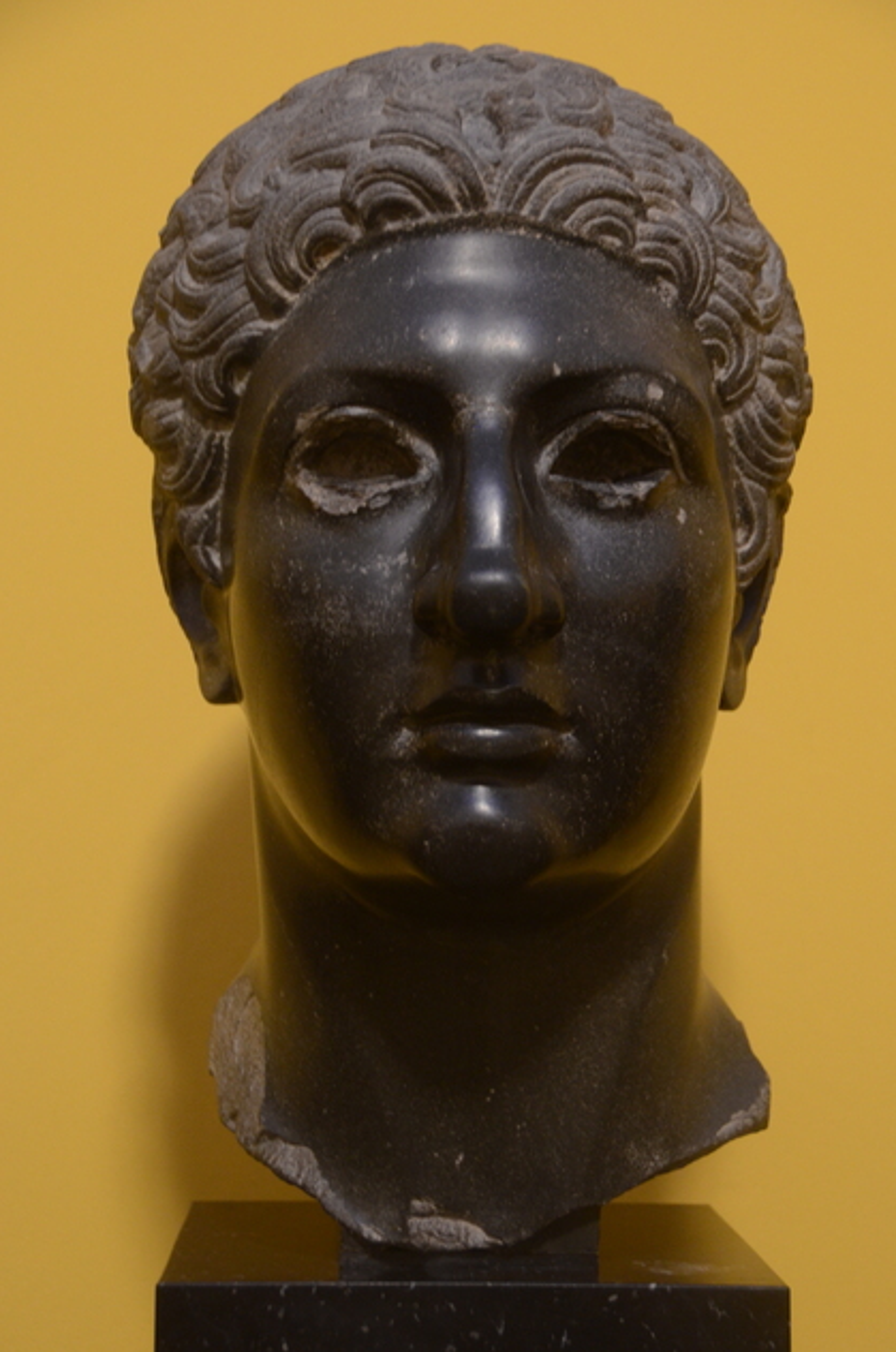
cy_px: 682
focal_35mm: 82
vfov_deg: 24.8
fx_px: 3073
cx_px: 466
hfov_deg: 16.6
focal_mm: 52
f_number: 4.8
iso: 1250
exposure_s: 1/6
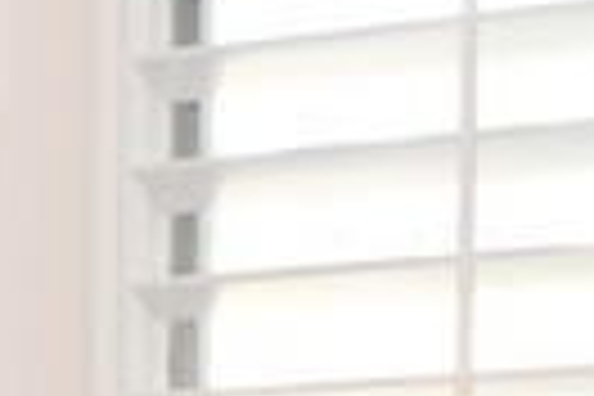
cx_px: -171
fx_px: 2689
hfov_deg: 12.2
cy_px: 889
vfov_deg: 7.9
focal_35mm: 163
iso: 1000
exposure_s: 1/60
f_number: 9
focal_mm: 14
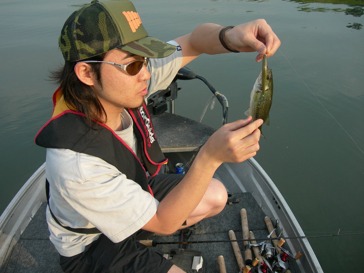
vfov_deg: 37.7
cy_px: 136
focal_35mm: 38
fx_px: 400
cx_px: 182
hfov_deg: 49.0
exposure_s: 1/457
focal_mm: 7.8
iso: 50
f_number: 2.8
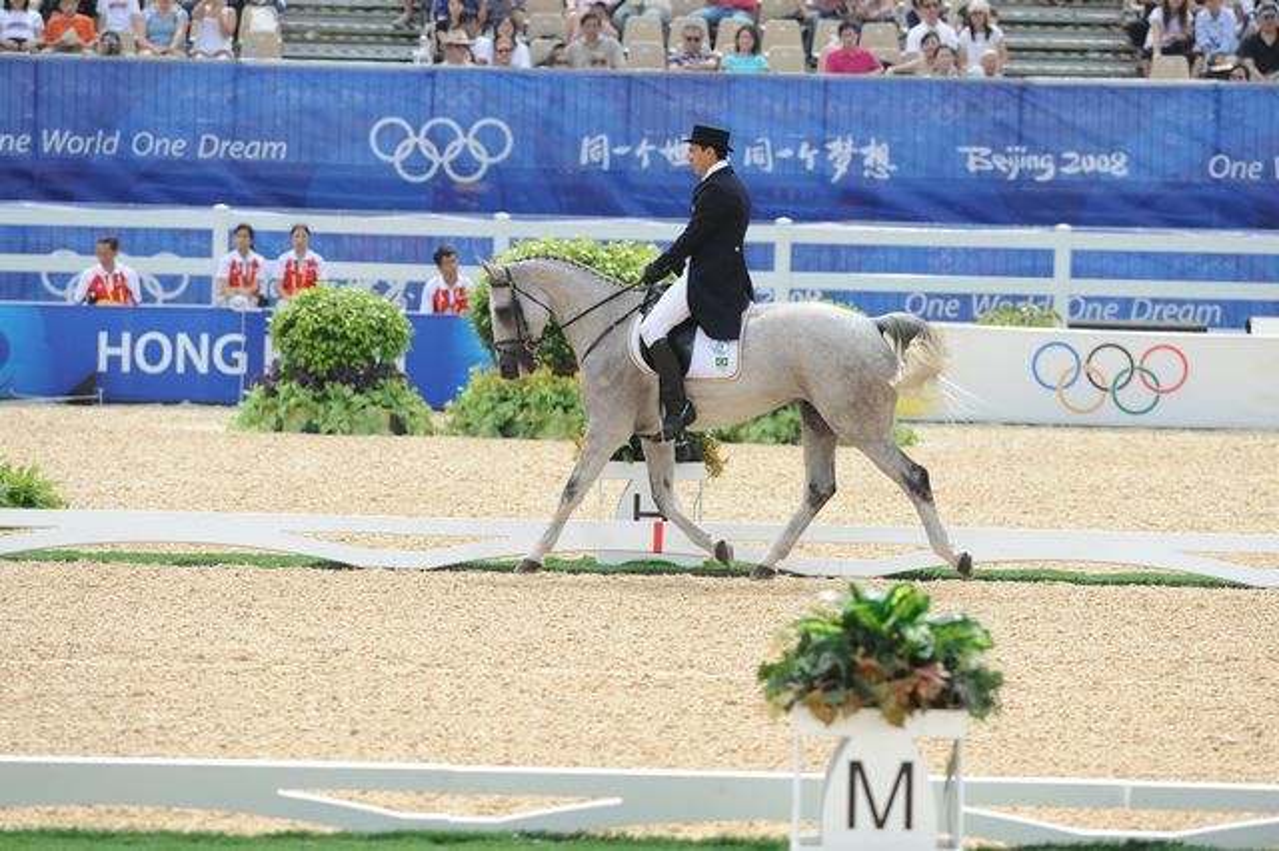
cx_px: 640
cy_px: 426
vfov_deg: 4.6
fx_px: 10652
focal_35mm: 300
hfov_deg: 6.9
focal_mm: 300
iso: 640
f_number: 5
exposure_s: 1/2500
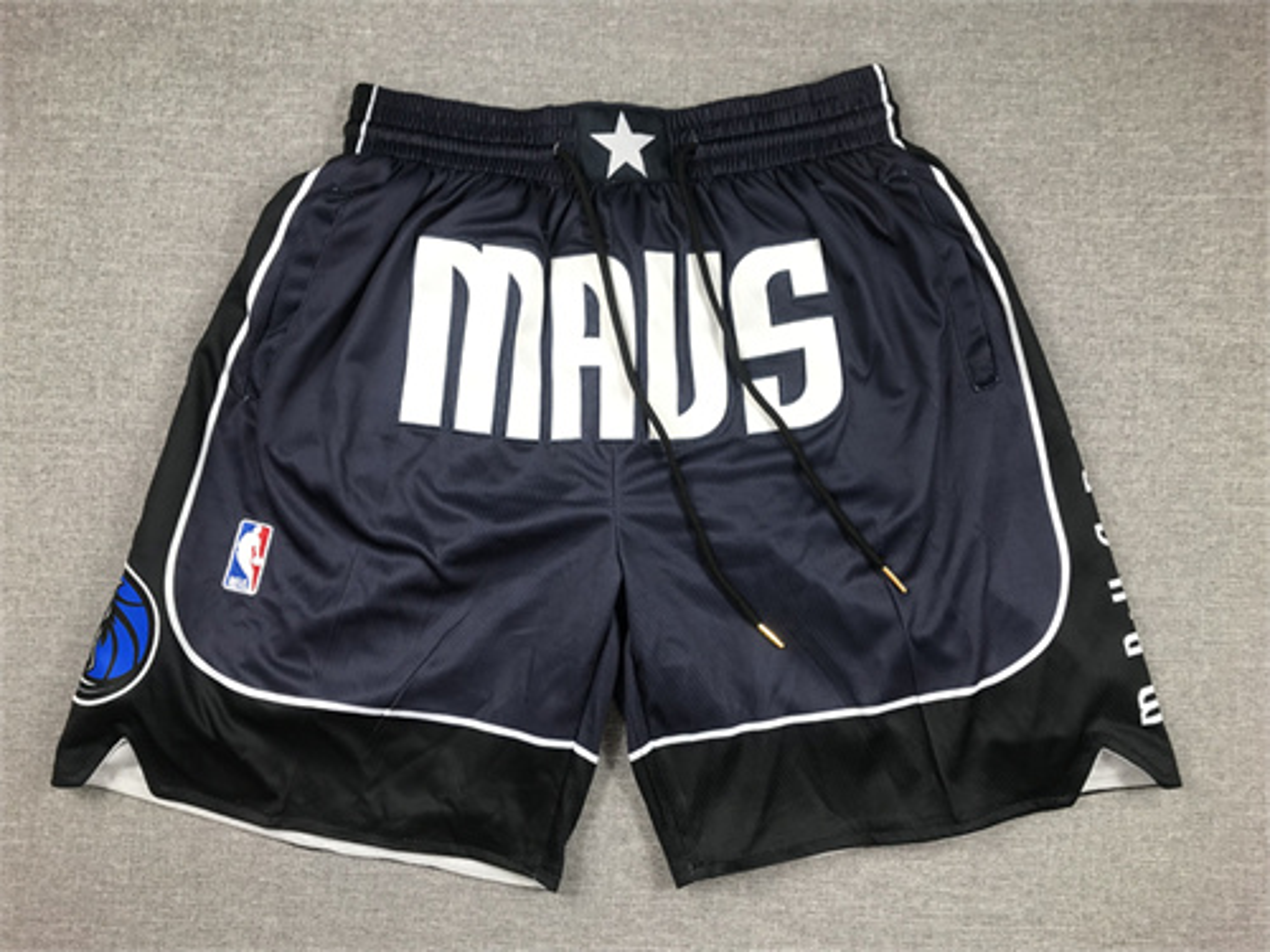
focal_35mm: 28
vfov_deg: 49.7
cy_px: 476
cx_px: 635
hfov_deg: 63.4
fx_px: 1027
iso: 20
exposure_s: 1/50
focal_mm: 3.99
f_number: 1.8
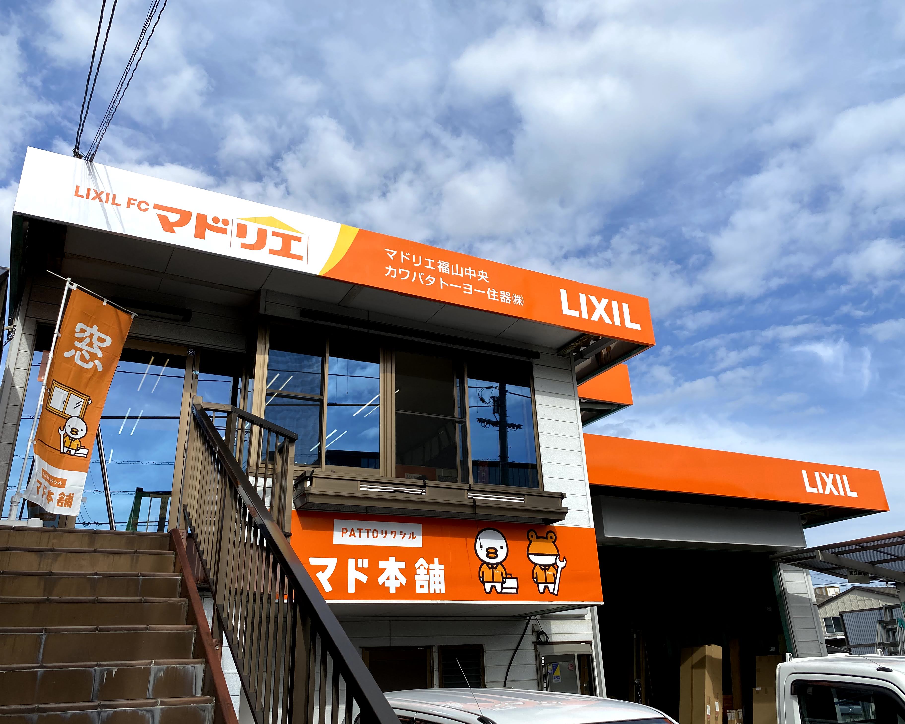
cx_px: 464
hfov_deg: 62.2
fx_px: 750
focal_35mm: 28
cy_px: 350
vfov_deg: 51.5
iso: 32
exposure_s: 1/3300
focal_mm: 4.25
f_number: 1.8
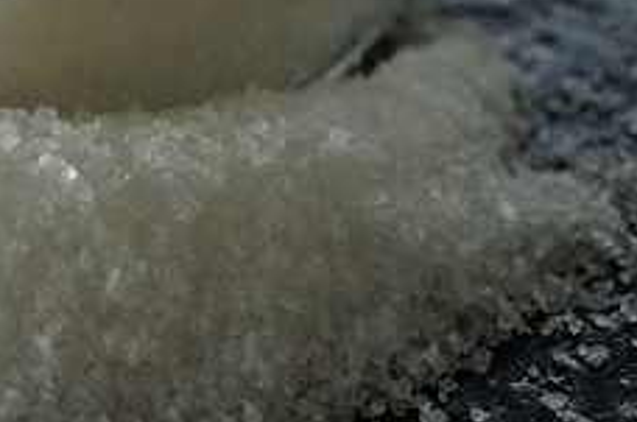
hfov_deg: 11.5
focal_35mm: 174
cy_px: 43
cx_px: -173
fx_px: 3072
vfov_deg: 7.8
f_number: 7.1
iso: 800
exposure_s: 1/160
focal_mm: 44
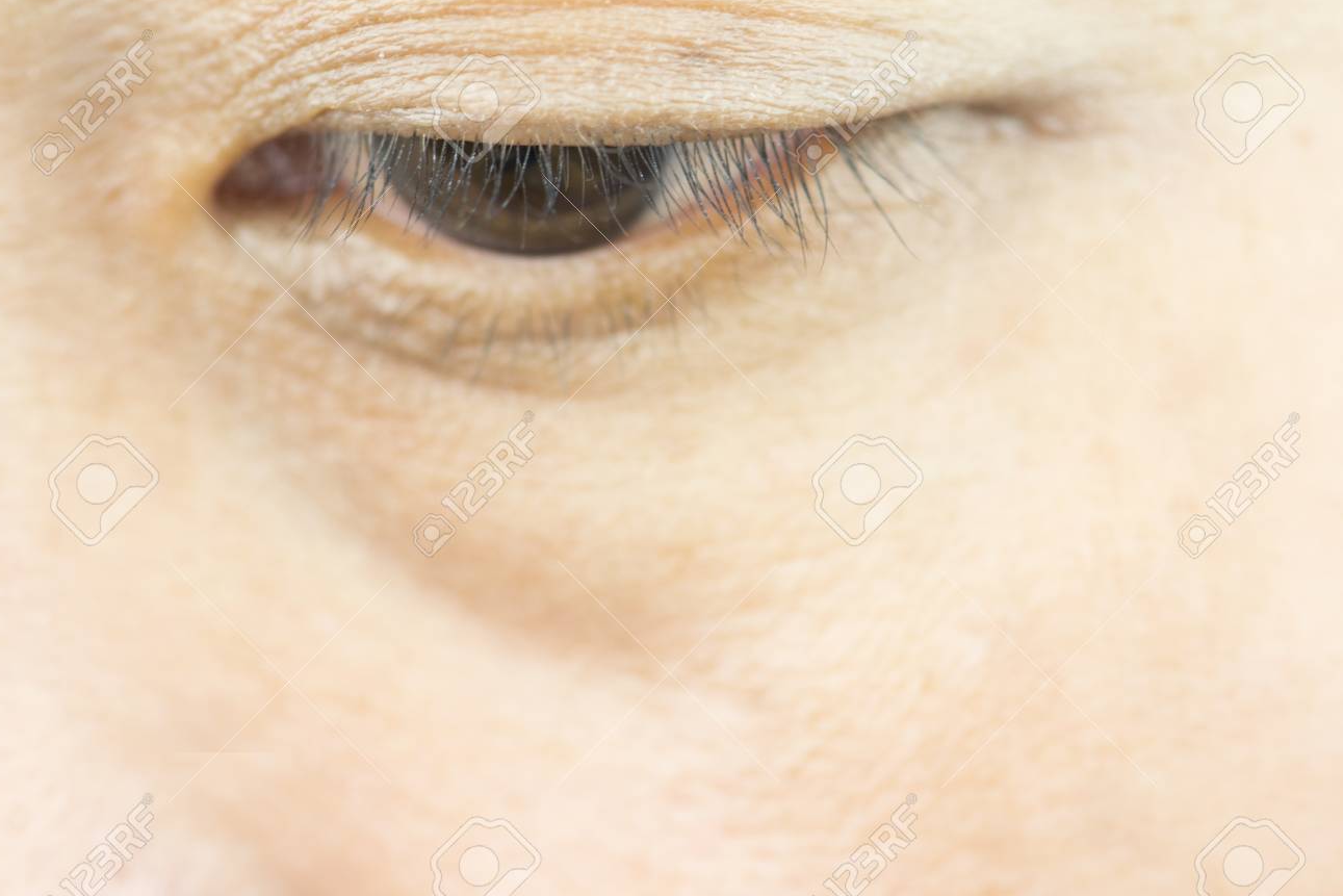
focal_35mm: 159
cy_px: 447
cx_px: 668
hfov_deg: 13.0
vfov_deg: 8.7
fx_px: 5913
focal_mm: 105
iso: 500
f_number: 8
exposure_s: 1/45
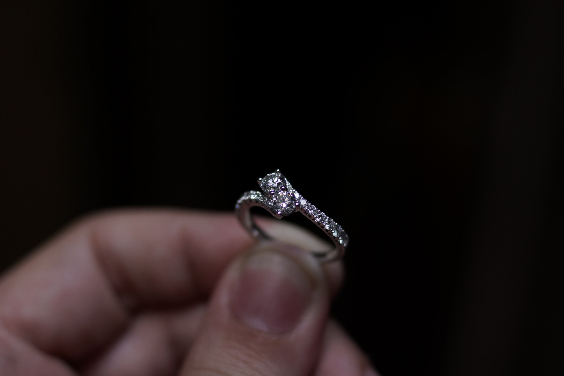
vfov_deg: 25.8
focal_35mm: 52
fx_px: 822
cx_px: 282
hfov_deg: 37.8
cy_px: 188
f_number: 2.5
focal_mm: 35
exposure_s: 1/320
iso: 320
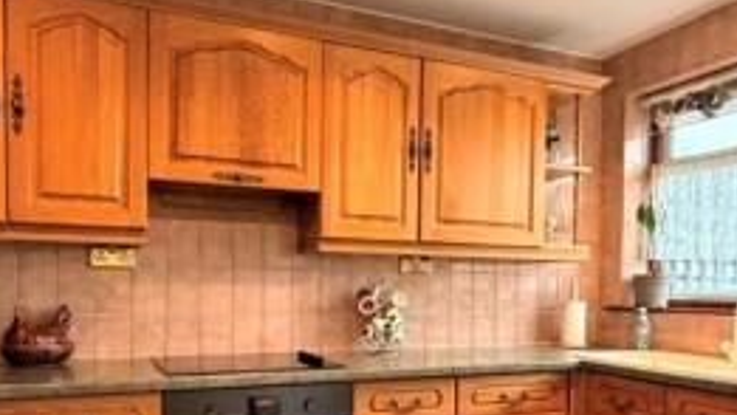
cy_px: 306
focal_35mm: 34
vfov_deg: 34.0
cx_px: 408
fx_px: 665
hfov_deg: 57.9
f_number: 2.2
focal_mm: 2.22
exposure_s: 1/50
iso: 400
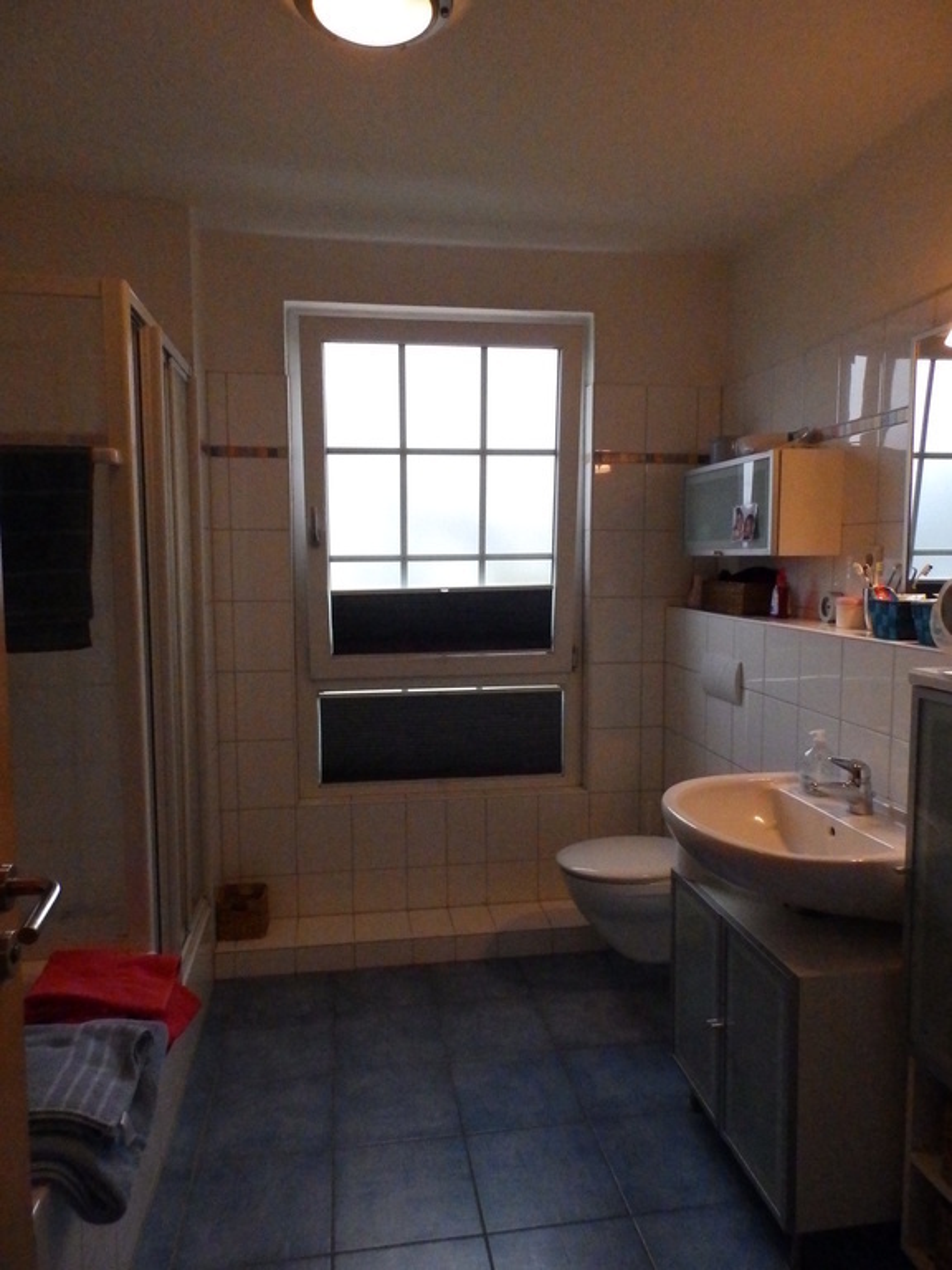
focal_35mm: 22
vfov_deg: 76.4
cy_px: 635
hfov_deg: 61.1
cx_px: 476
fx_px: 807
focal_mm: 4
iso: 1600
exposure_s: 1/160
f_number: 3.4
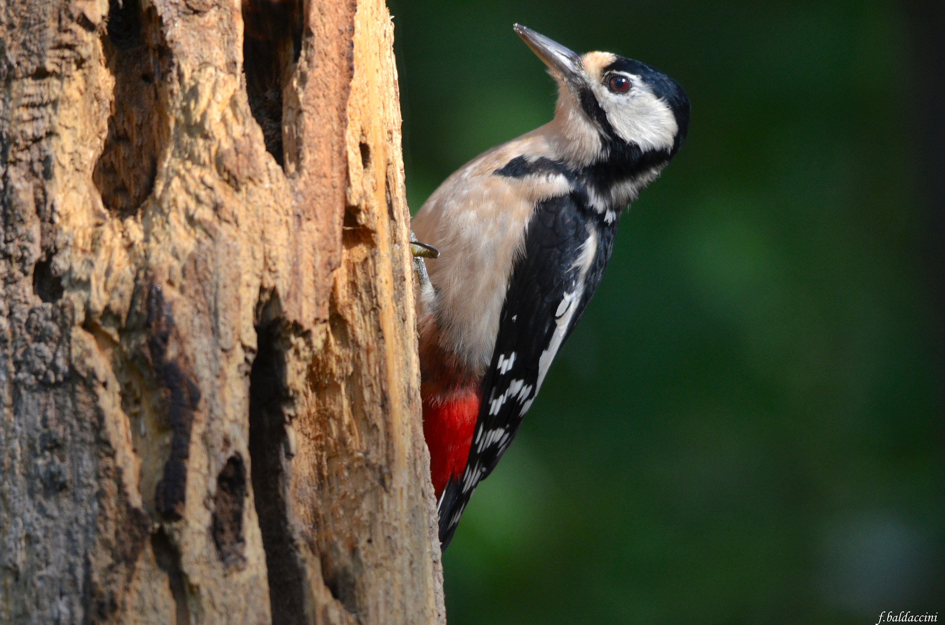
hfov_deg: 2.8
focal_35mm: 750
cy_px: 312
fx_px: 19644
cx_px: 472
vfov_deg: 1.8
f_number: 6.3
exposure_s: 1/400
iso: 720
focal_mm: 500
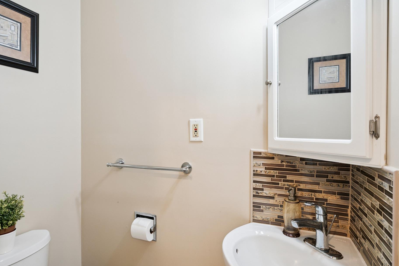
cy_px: 133
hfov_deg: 86.9
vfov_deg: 64.5
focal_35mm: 19
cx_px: 192
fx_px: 211
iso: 400
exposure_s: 1/80
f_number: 5.6
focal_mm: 17
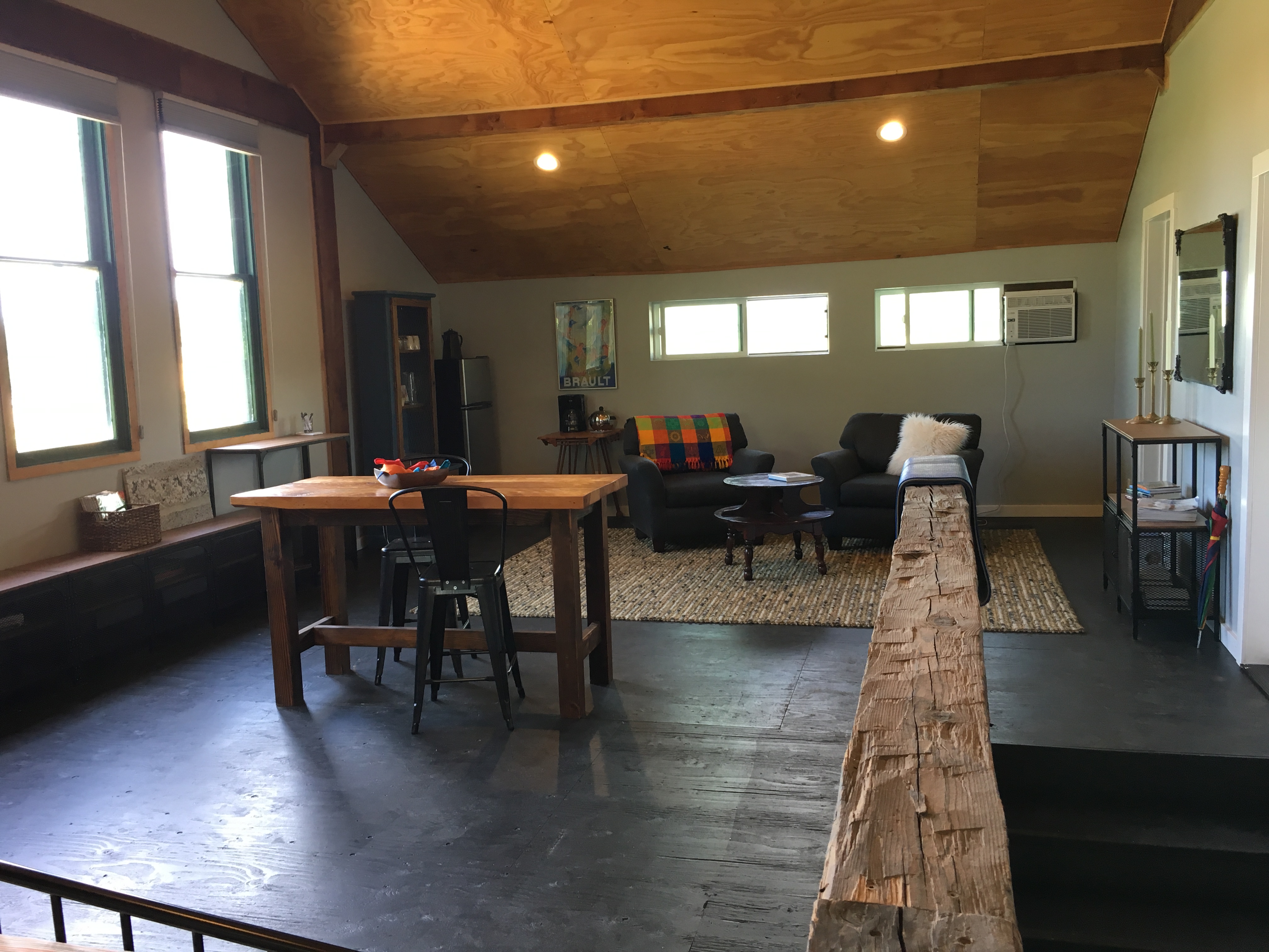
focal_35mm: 29
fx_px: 1063
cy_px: 476
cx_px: 634
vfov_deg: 48.2
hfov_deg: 61.7
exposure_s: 1/30
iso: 50
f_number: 2.2
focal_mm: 4.15
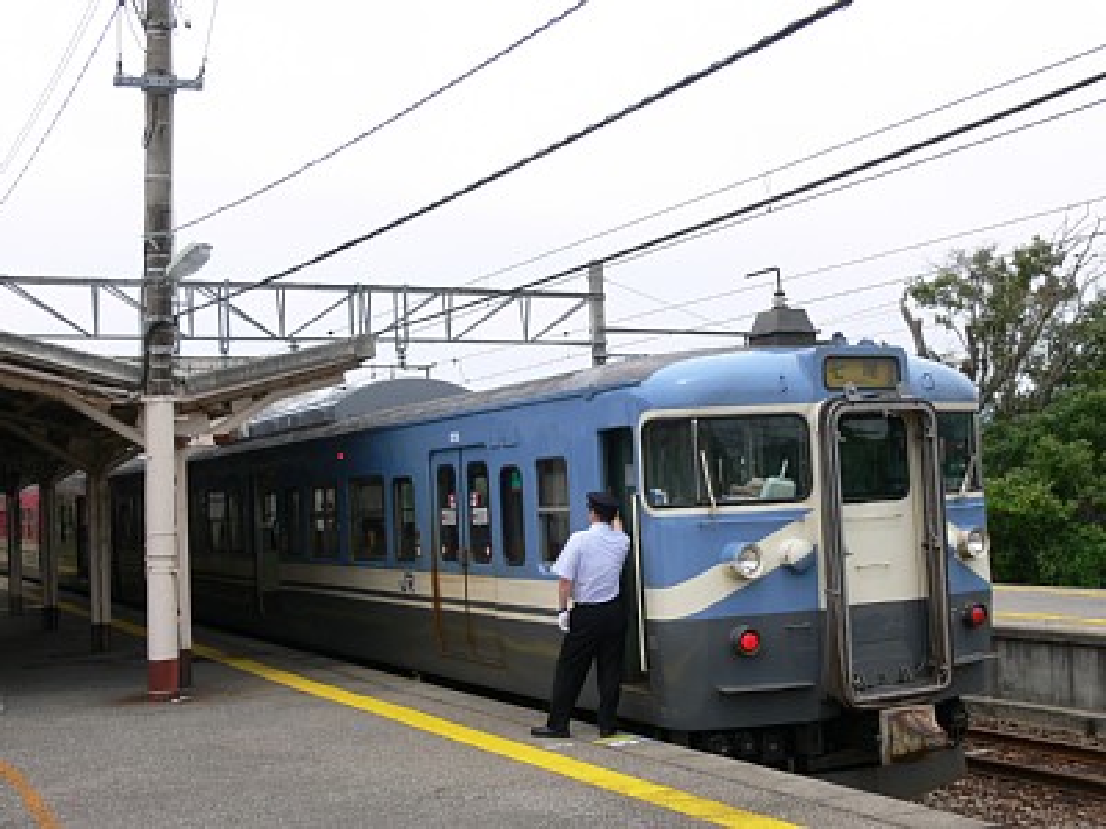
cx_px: 553
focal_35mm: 44
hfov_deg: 42.9
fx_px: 1406
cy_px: 414
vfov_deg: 32.9
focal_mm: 9.3
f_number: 5.6
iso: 80
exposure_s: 1/200
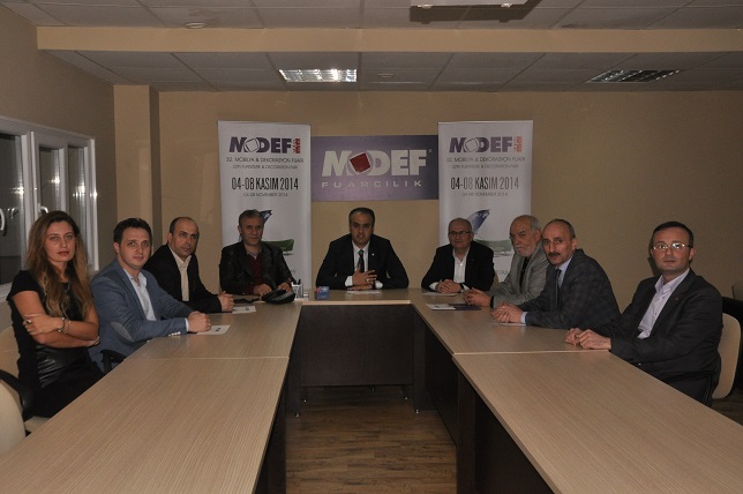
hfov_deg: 53.2
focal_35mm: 36
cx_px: 372
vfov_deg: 36.8
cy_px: 247
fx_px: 742
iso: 800
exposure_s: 1/160
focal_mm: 24
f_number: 8
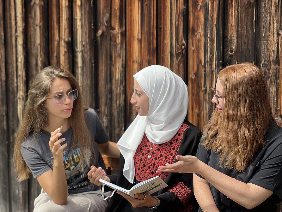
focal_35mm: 77
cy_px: 106
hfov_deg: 25.3
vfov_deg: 19.1
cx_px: 141
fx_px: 627
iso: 20
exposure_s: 1/122
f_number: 2.8
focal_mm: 9
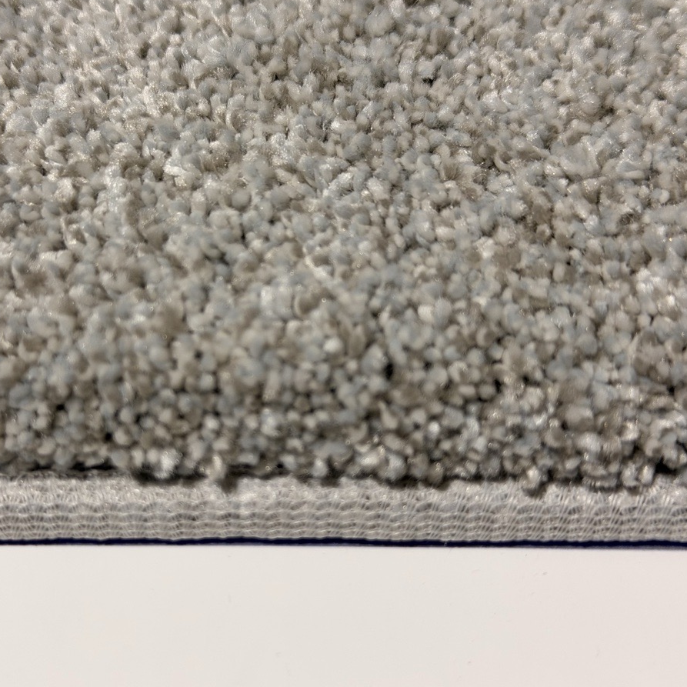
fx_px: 1280
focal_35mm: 57
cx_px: 259
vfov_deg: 30.0
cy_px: 344
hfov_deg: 29.9
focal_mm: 6.76
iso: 100
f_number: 1.78
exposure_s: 1/60
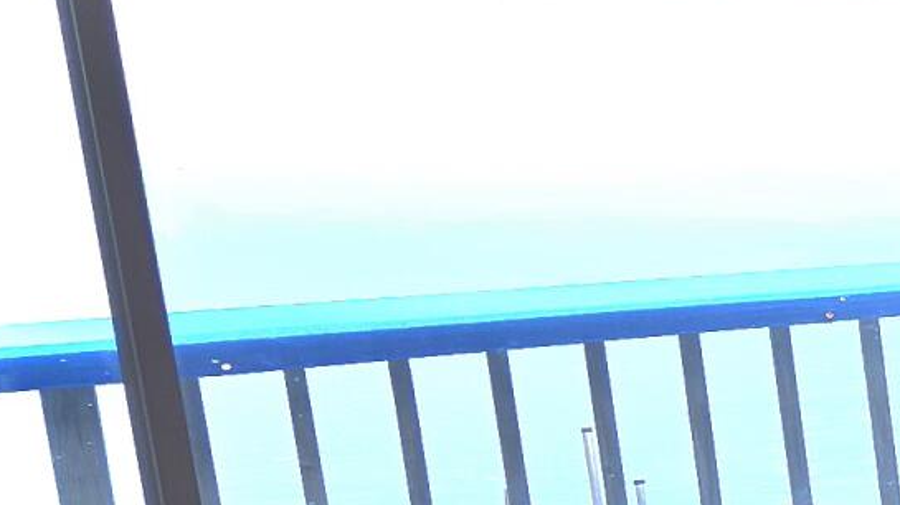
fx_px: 3292
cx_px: 2426
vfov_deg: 8.6
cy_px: 753
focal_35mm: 138
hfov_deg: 11.5
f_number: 1.7
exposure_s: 1/60.2
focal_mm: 6.3
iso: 25
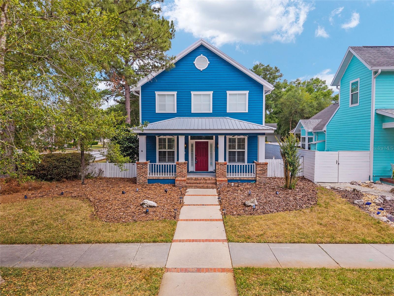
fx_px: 273
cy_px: 148
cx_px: 197
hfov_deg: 71.6
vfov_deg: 56.8
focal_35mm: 24
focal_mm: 8.67
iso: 370
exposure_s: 1/4000
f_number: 1.8
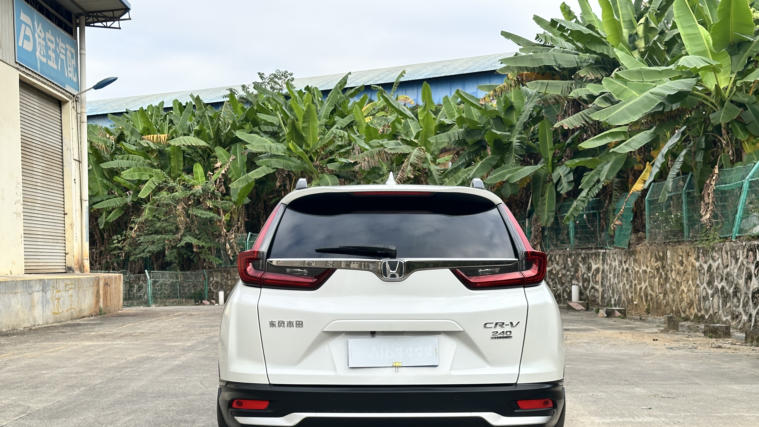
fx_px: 1067
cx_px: 382
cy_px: 281
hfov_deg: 39.2
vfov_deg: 22.6
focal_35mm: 53
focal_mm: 6.86
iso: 64
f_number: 1.78
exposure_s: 1/1541
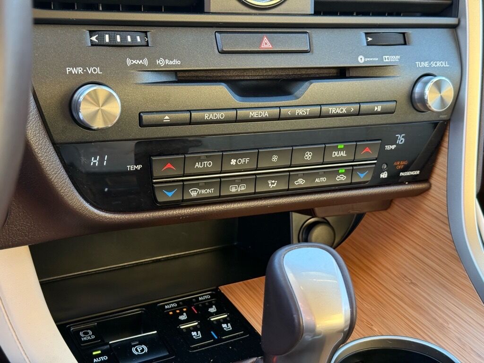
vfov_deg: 30.3
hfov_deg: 39.7
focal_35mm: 48
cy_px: 182
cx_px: 242
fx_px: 671
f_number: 1.78
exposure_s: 1/63
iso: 200
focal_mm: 6.76
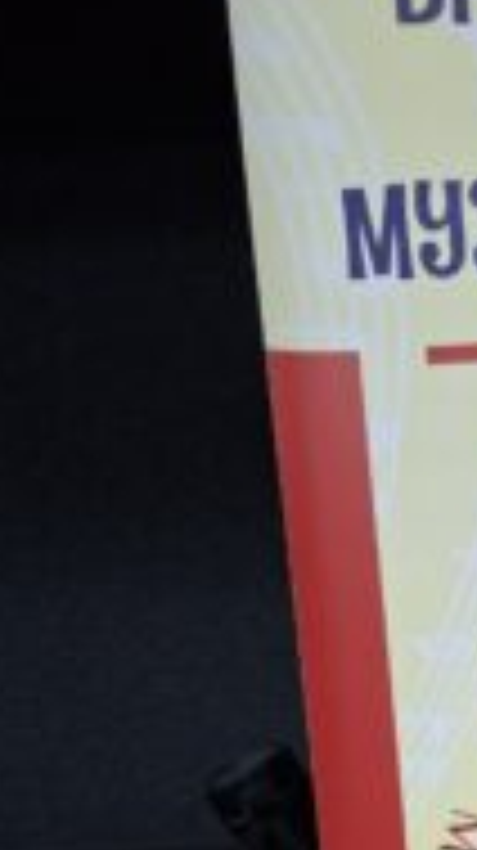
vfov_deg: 30.6
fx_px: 1397
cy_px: 915
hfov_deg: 17.7
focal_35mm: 62
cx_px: 684
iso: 320
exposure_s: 1/33
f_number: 1.8
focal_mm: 5.54
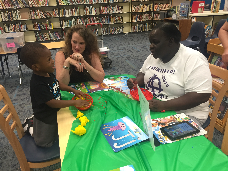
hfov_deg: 61.7
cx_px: 114
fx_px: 191
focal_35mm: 29
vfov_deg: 48.2
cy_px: 86
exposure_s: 1/30
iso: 80
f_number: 2.2
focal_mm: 4.15
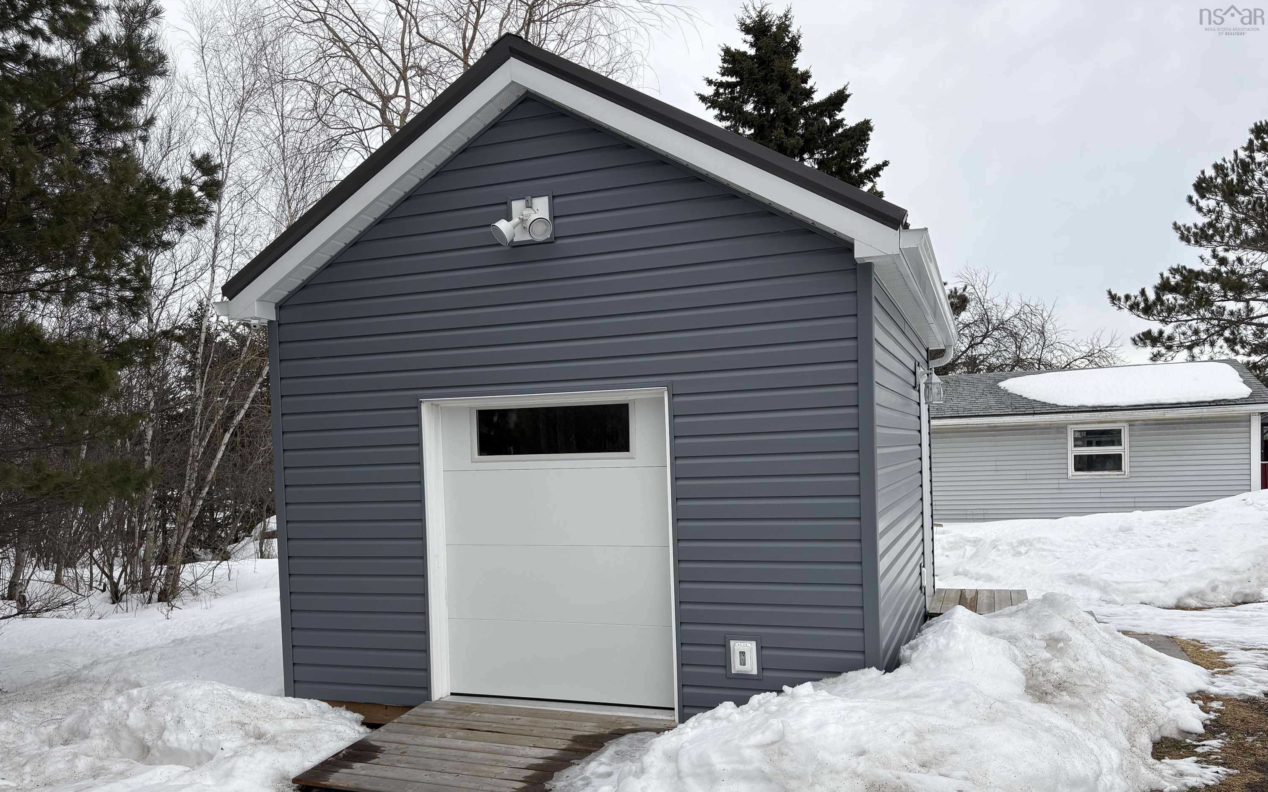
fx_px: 968
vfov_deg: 44.3
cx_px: 627
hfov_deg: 66.5
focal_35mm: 28
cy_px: 477
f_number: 1.6
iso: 50
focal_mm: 5.96
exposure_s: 1/3279
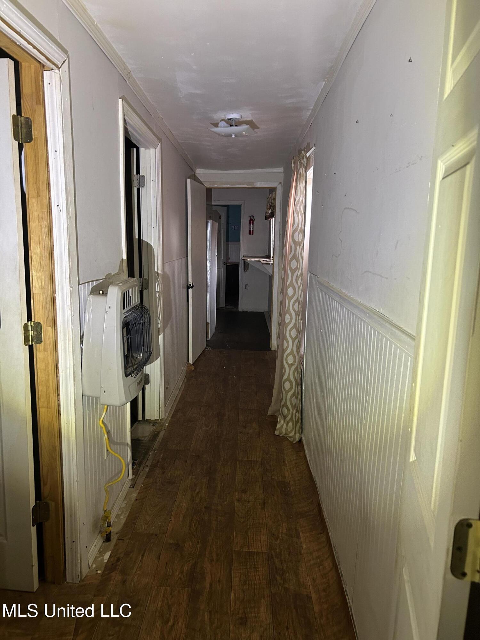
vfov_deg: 67.3
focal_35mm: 26
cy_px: 320
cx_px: 240
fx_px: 481
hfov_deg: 53.1
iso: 250
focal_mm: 5.7
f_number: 1.5
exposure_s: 1/60
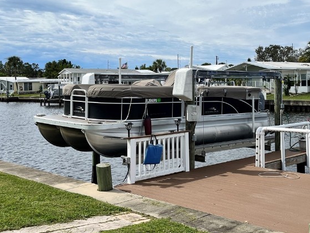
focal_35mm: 48
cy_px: 86
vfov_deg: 30.1
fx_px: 430
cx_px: 204
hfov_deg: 39.2
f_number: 1.6
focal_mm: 5.1
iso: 50
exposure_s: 1/8403
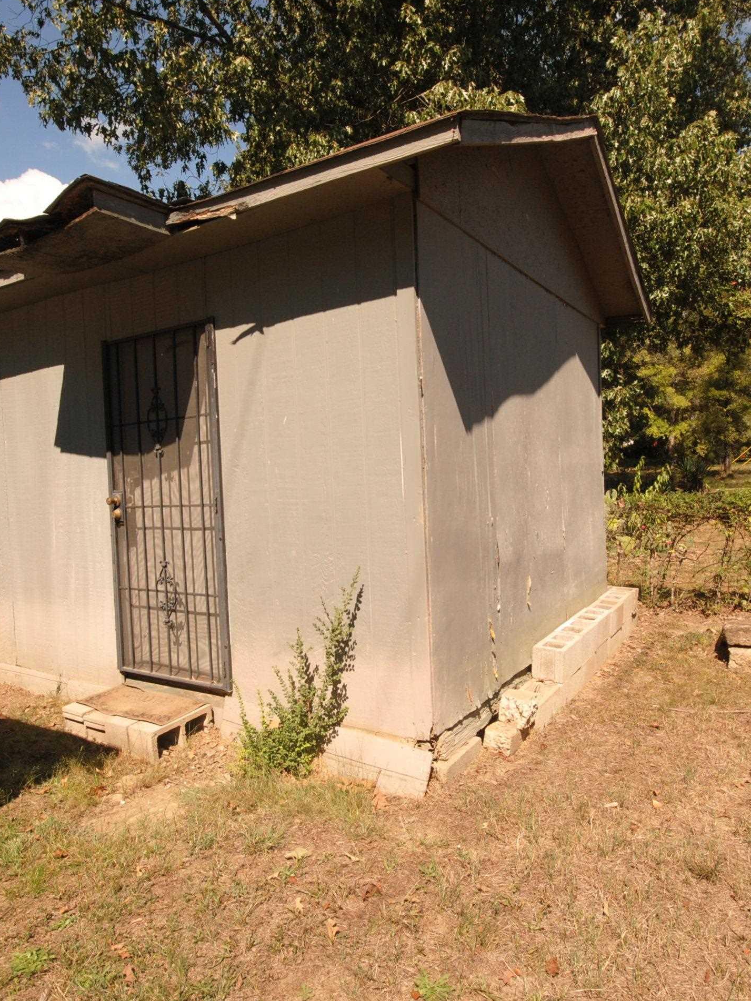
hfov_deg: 61.0
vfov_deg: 76.4
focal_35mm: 22
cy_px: 496
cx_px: 394
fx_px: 636
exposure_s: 1/320
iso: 200
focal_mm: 10
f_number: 9
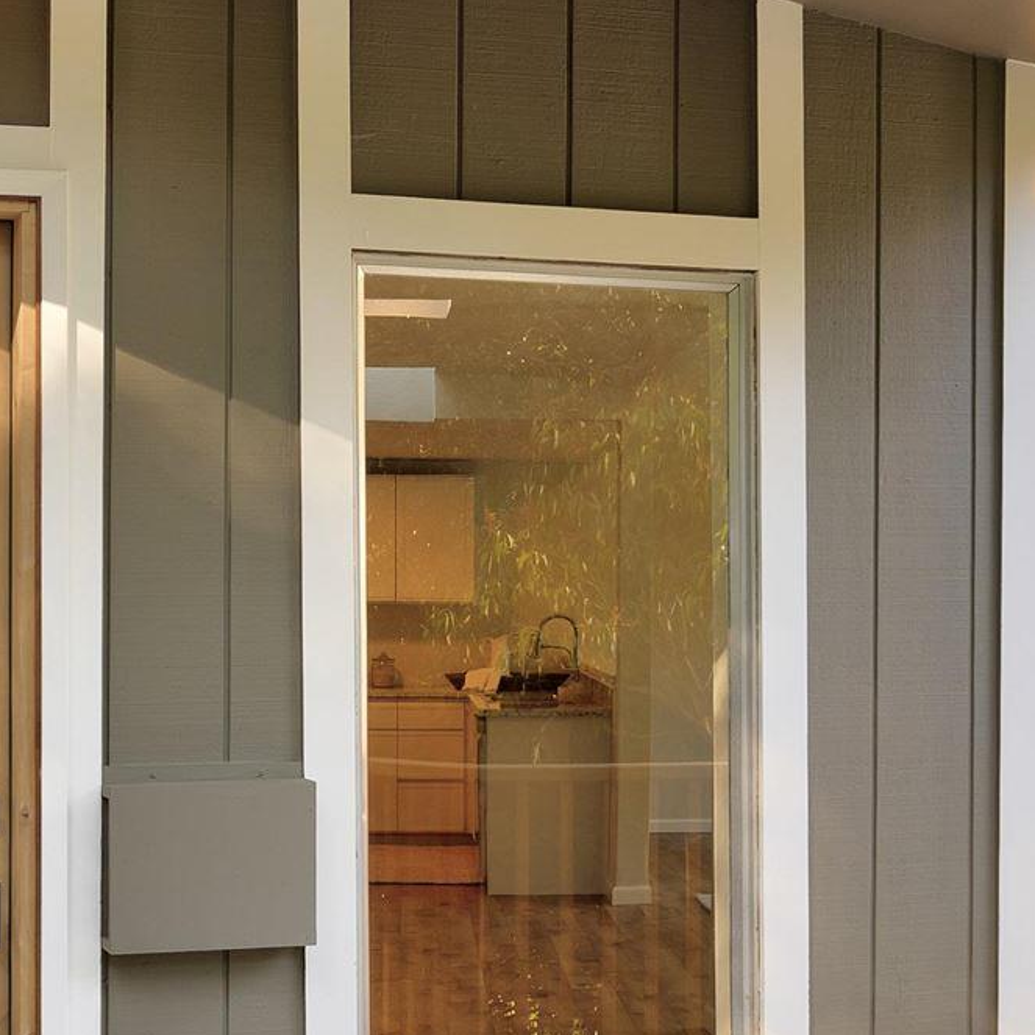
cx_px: 343
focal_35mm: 63
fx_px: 2131
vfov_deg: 27.3
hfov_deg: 27.1
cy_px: 567
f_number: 8
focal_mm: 16
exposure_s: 1/60
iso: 100
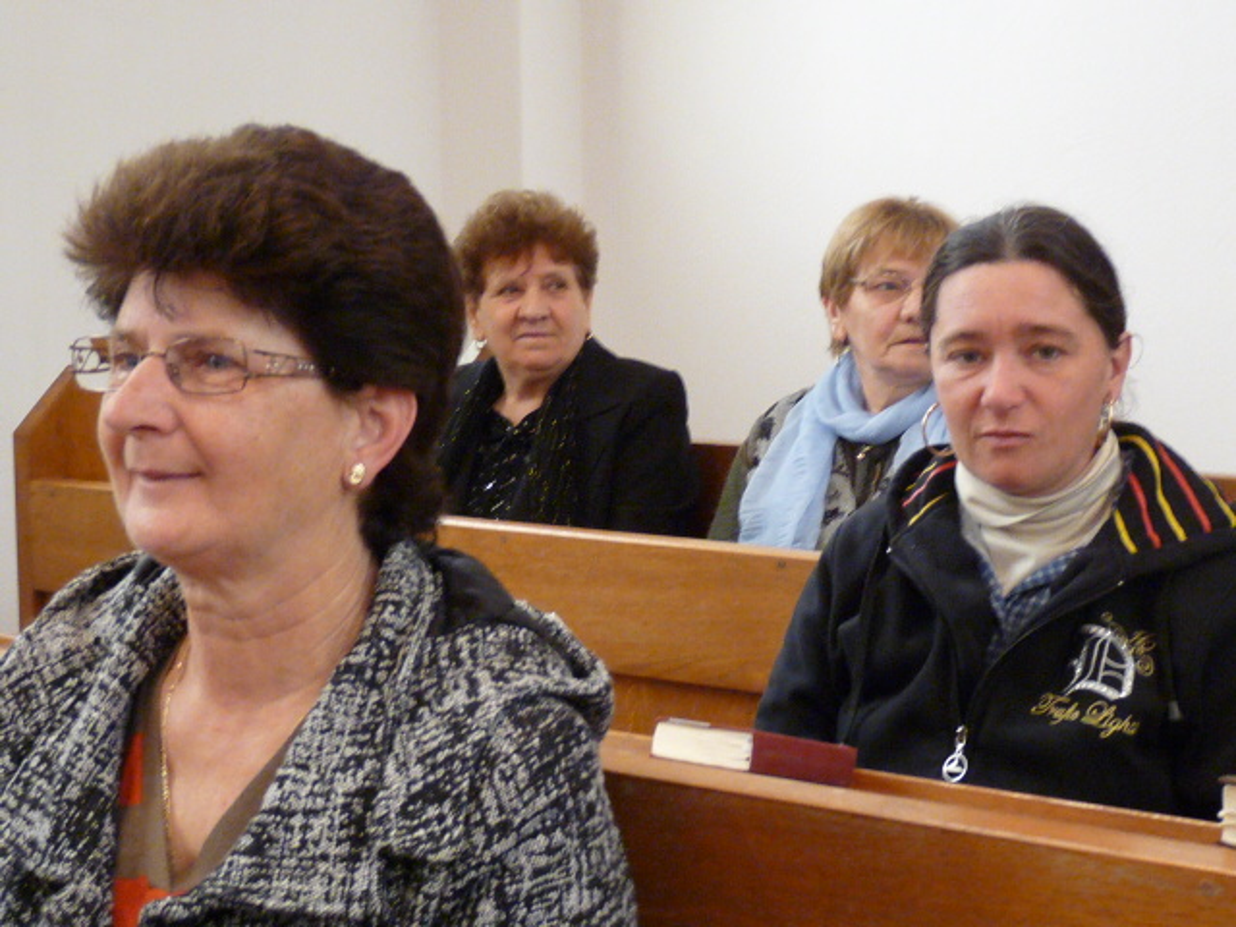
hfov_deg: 28.2
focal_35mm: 69
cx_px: 618
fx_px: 2464
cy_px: 464
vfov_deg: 21.3
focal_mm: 6.9
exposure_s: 1/20
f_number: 3
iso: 400
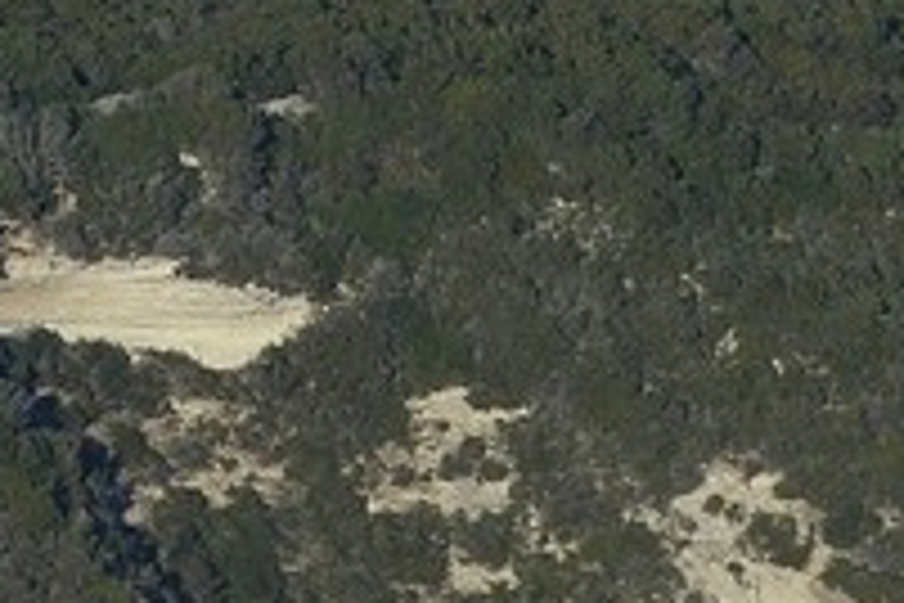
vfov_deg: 0.9
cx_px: 3220
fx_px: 39873
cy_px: 1188
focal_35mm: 1588
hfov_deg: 1.3
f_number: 10
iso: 400
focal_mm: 200
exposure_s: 1/1000
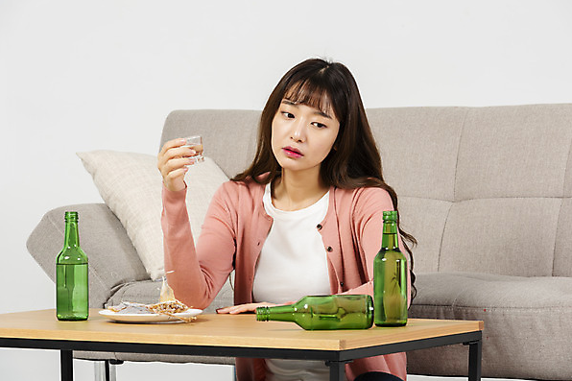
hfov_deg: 12.4
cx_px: 286
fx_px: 2637
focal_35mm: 166
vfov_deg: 8.3
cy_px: 191
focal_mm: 165
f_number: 11
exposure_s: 1/125
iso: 100
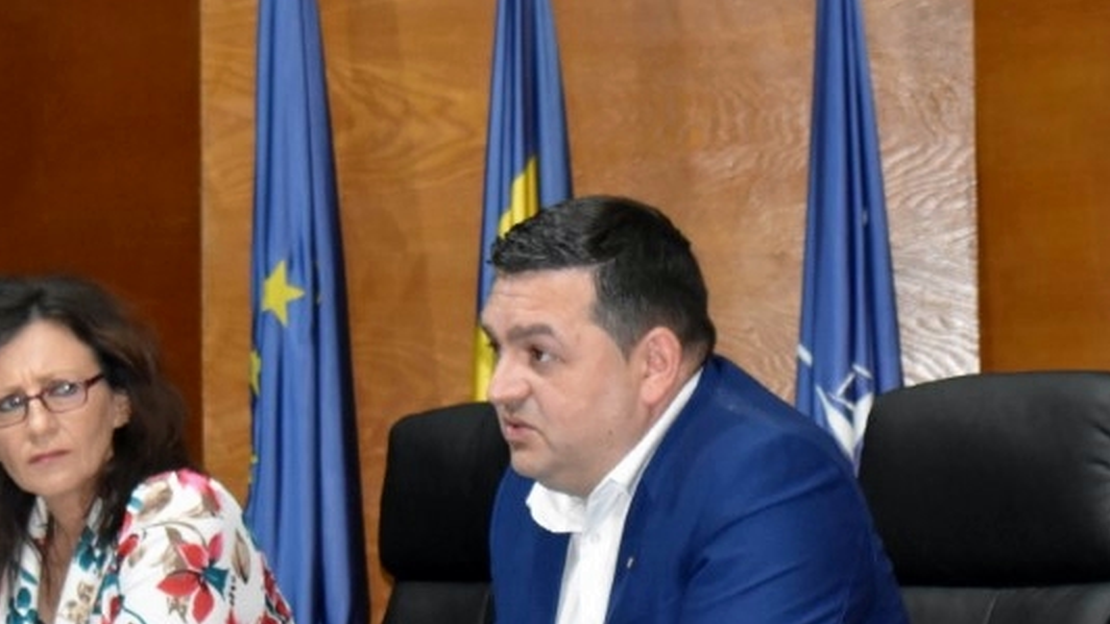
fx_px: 5507
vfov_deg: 6.5
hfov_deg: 11.5
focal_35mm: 187
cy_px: 461
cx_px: 682
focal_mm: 55
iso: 2500
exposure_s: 1/60
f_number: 5.6
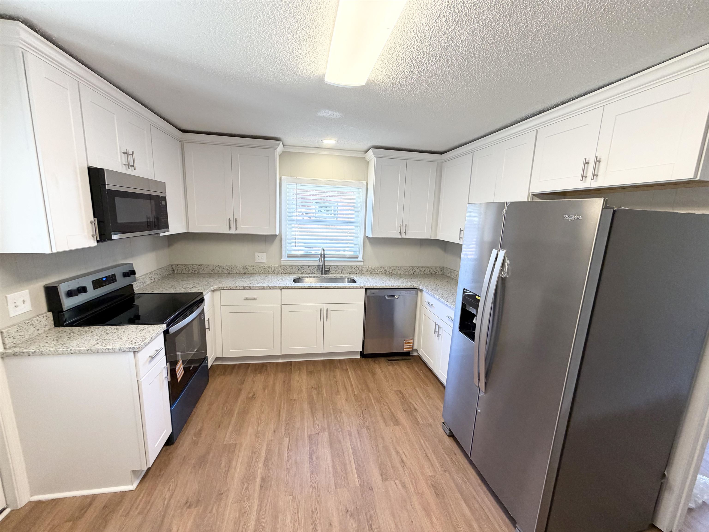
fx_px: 287
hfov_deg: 102.1
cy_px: 266
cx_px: 354
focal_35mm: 14
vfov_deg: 85.7
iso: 200
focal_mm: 2.22
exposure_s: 1/120
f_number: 2.2
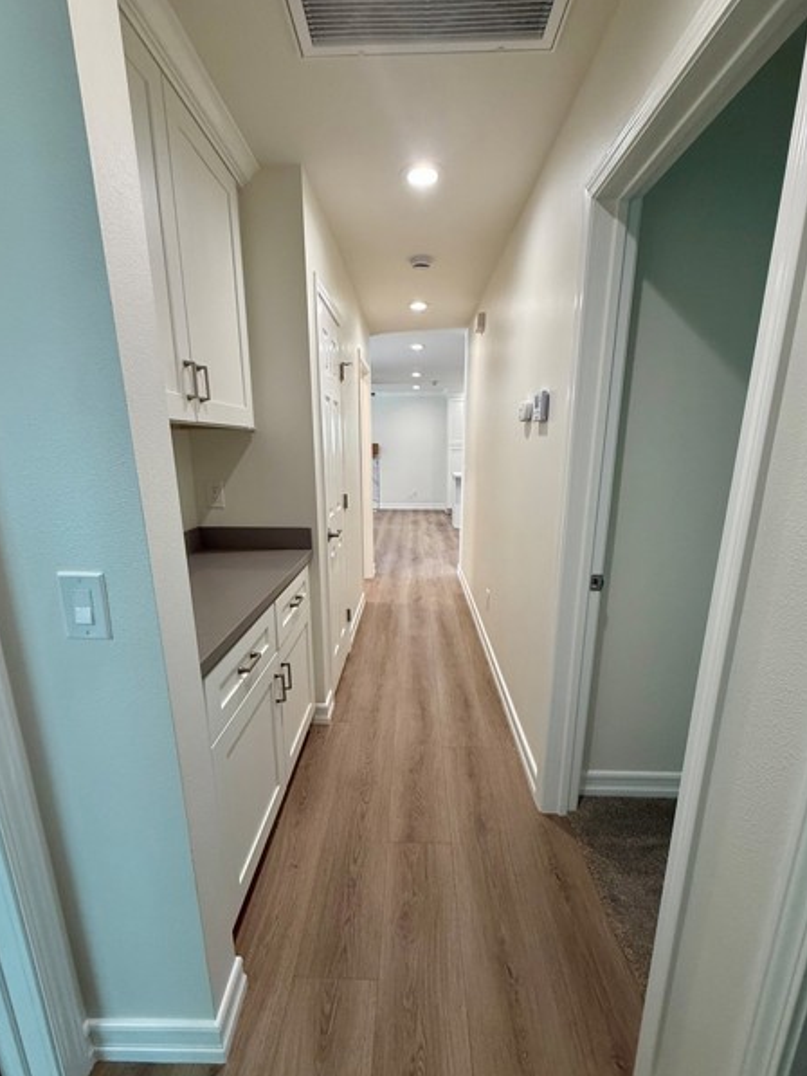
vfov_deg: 98.1
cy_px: 559
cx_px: 398
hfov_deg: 81.8
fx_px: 466
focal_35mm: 15
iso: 200
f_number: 2.2
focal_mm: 2.22
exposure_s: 1/120
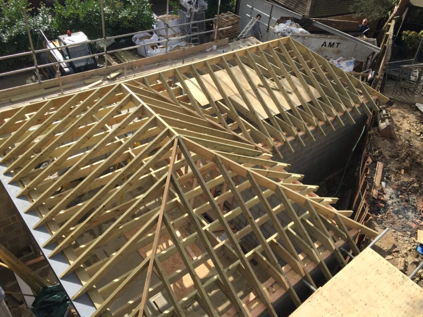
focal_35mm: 29
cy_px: 158
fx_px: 354
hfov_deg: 61.7
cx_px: 212
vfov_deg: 48.2
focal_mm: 4.15
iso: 32
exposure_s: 1/1582
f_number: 2.2
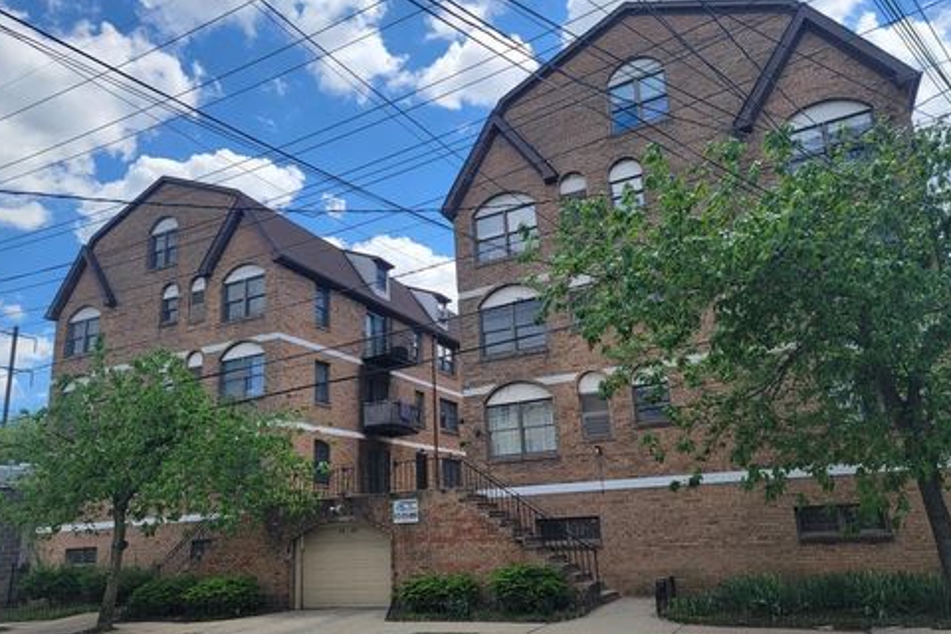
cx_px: 468
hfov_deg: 69.4
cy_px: 356
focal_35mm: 26
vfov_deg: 49.4
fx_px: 687
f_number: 1.8
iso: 16
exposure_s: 1/701
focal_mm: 6.7
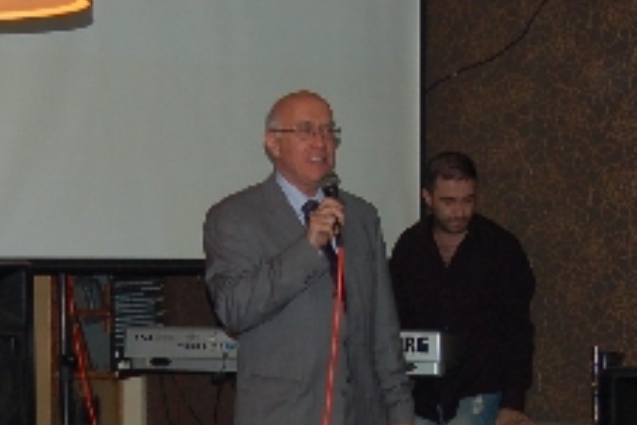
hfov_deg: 19.2
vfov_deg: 12.8
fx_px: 1877
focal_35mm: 106
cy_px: 377
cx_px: 265
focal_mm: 20
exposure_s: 1/60
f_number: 3.8
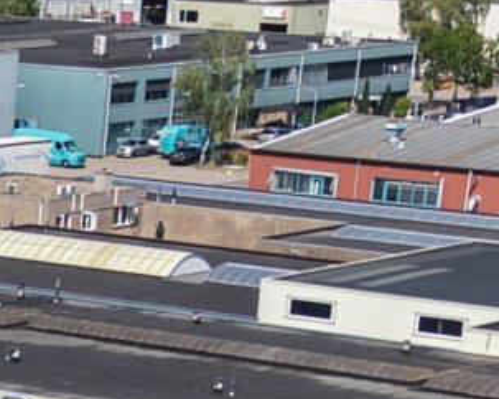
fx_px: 2922
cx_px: -423
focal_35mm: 198
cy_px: 1210
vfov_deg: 7.0
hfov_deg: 9.3
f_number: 1.8
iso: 100
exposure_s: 1/400
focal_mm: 8.67
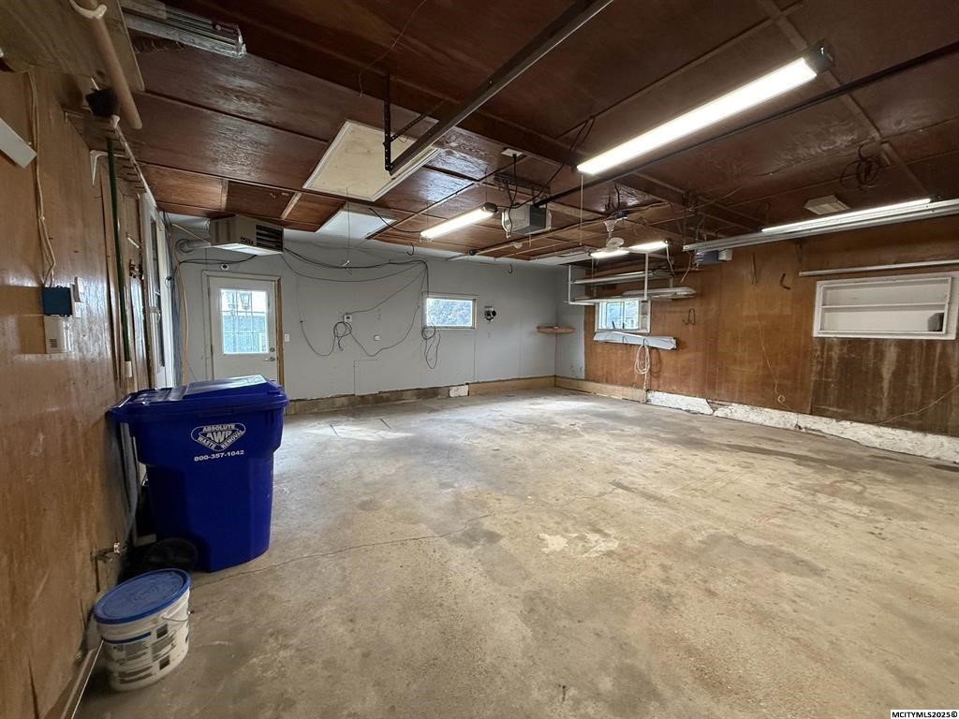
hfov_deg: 102.1
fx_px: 388
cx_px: 480
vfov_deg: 85.7
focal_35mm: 14
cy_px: 360
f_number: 2.2
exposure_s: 1/120
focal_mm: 2.22
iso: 320
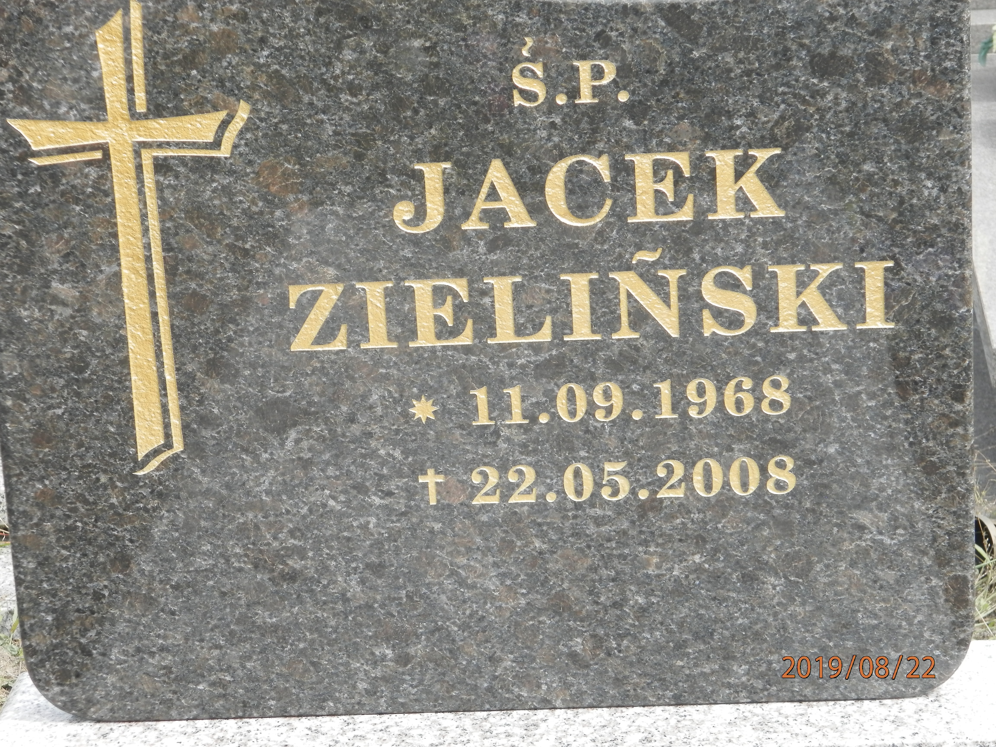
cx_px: 498
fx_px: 3050
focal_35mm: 106
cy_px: 374
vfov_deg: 14.0
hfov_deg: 18.5
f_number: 4.5
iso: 100
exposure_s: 1/160
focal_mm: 19
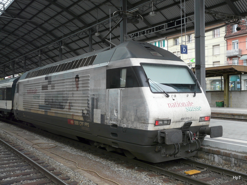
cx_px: 124
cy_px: 92
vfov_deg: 36.8
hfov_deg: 47.9
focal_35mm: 39
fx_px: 278
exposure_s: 1/100
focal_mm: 6.4
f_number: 3.2
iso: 100
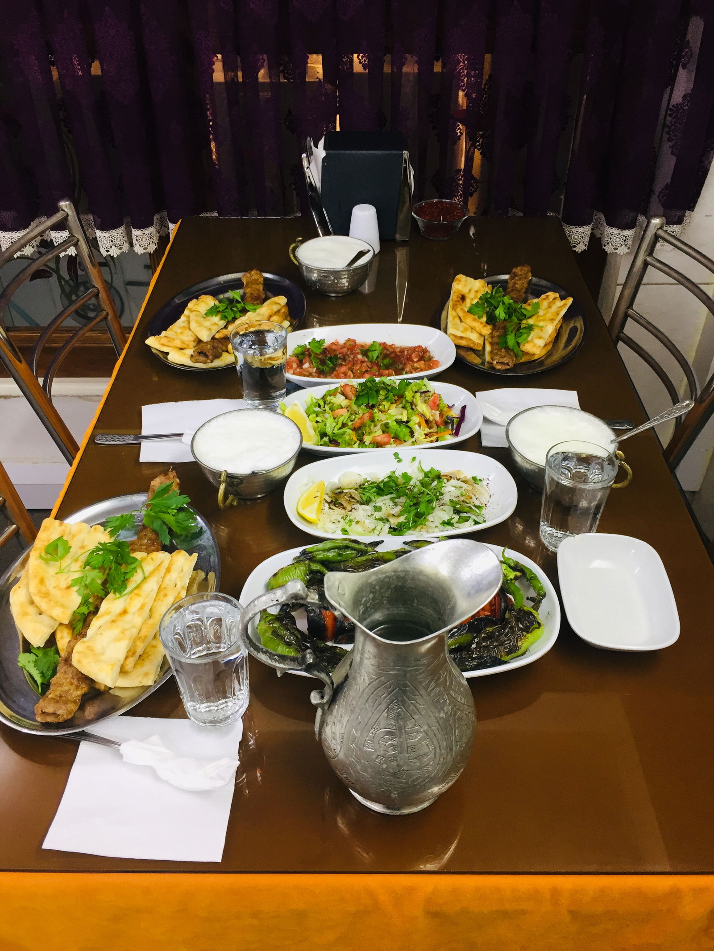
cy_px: 476
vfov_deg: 61.7
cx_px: 357
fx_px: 797
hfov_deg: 48.2
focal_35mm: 29
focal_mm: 4.15
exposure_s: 1/33
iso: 50
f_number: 2.2
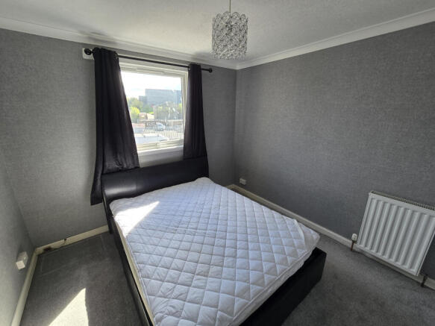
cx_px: 218
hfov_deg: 106.2
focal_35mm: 13
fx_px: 163
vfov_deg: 89.9
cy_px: 163
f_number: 2.2
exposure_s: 1/151
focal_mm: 2.2
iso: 50
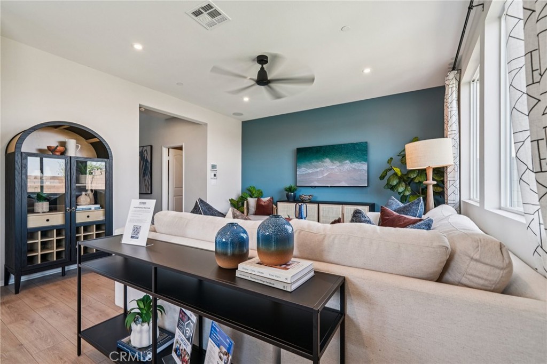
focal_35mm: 15
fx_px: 228
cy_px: 182
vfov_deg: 77.3
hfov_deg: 100.4
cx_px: 274
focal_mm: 15
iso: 400
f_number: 8
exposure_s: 1/25
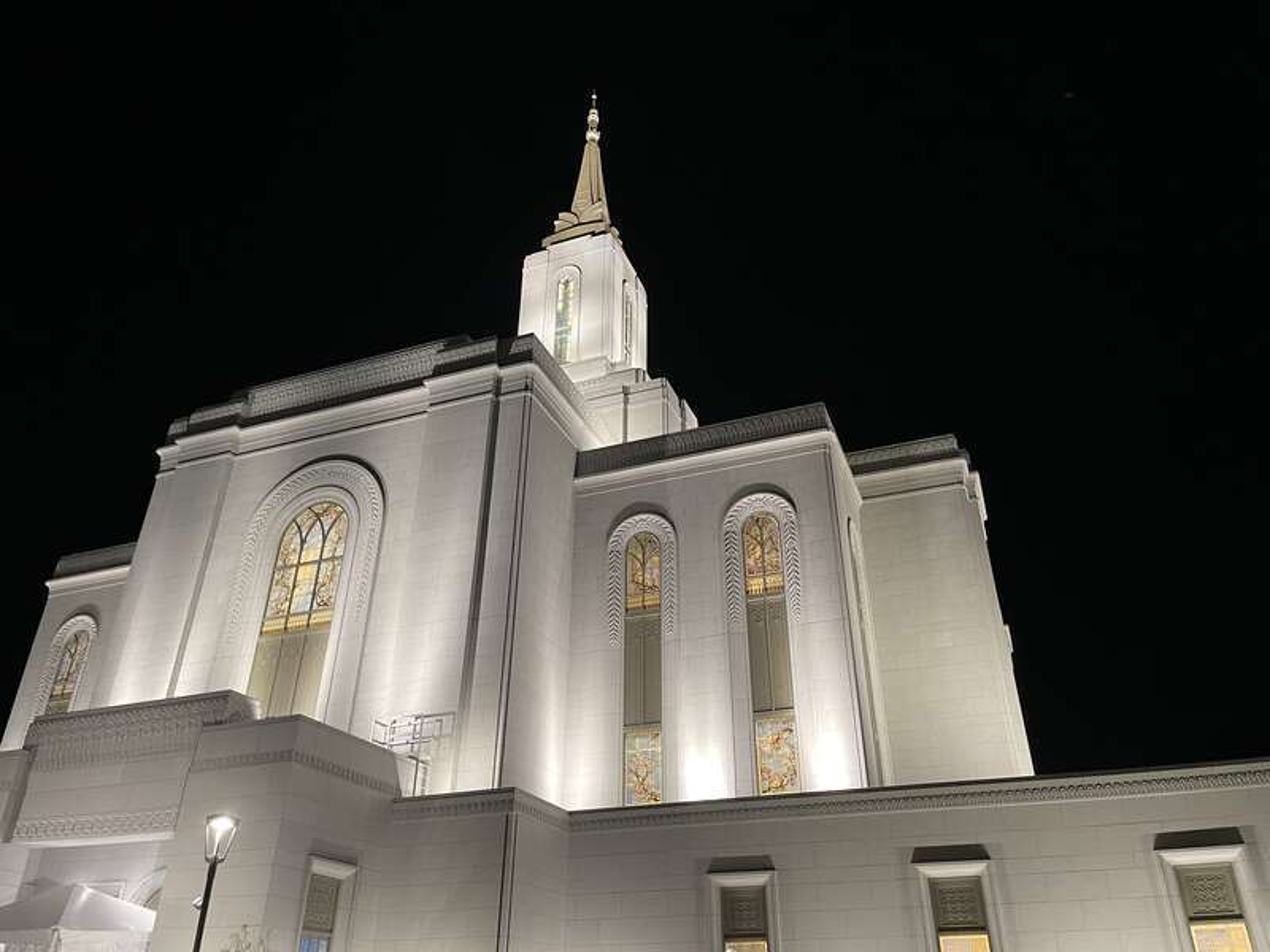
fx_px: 954
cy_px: 476
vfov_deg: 53.1
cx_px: 635
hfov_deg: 67.3
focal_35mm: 26
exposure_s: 1/40
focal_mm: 4.2
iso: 400
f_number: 1.6
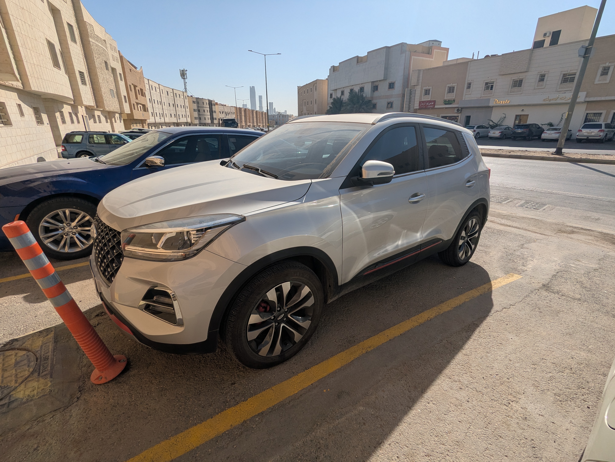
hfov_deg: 94.5
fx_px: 284
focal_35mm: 16
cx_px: 308
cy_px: 231
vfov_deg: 78.1
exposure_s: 1/3096
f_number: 2.2
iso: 48
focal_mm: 2.35
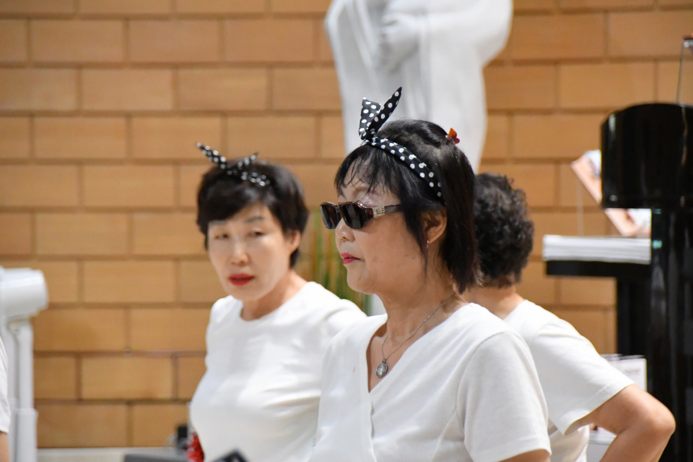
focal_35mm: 232
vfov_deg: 5.9
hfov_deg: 8.9
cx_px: 346
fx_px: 4466
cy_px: 231
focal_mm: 155
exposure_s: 1/125
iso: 10000
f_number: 6
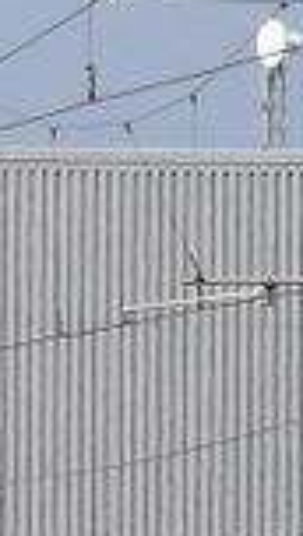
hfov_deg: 0.9
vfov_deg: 1.5
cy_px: 1023
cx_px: 740
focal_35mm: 1430
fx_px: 20335
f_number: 5.6
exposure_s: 1/640
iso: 160
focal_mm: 100
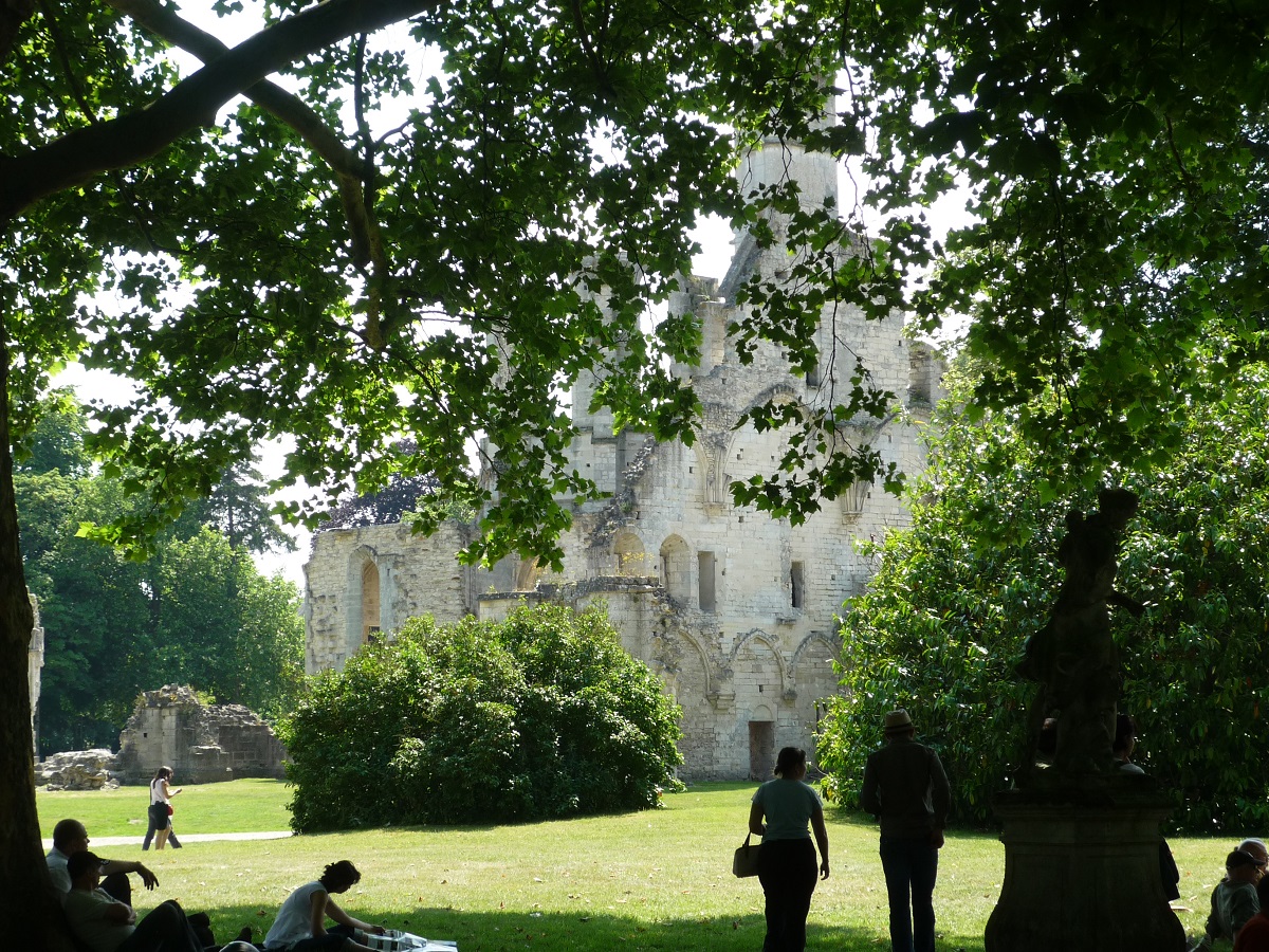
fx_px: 2603
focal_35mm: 71
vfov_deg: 20.7
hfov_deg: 27.4
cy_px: 476
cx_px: 634
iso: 100
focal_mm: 11.7
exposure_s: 1/250
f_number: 4
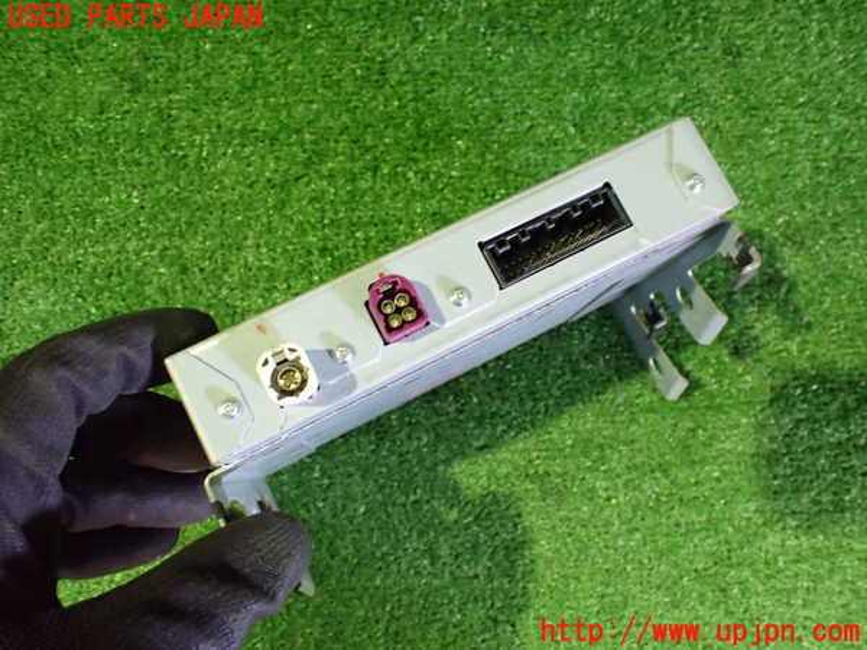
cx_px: 434
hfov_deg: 60.0
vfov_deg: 46.8
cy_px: 325
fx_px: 751
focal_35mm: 30
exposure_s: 1/30
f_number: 2.3
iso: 1250
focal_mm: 5.4
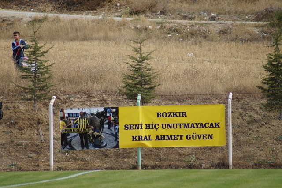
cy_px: 94
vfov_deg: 3.1
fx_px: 3523
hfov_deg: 4.6
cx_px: 141
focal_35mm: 450
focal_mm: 300
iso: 125
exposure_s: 1/500
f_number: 5.6
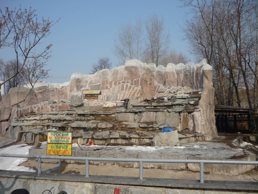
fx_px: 246
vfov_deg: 42.9
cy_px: 97
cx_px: 129
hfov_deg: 55.4
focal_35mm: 33
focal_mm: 5.5
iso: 100
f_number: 8
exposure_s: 1/200
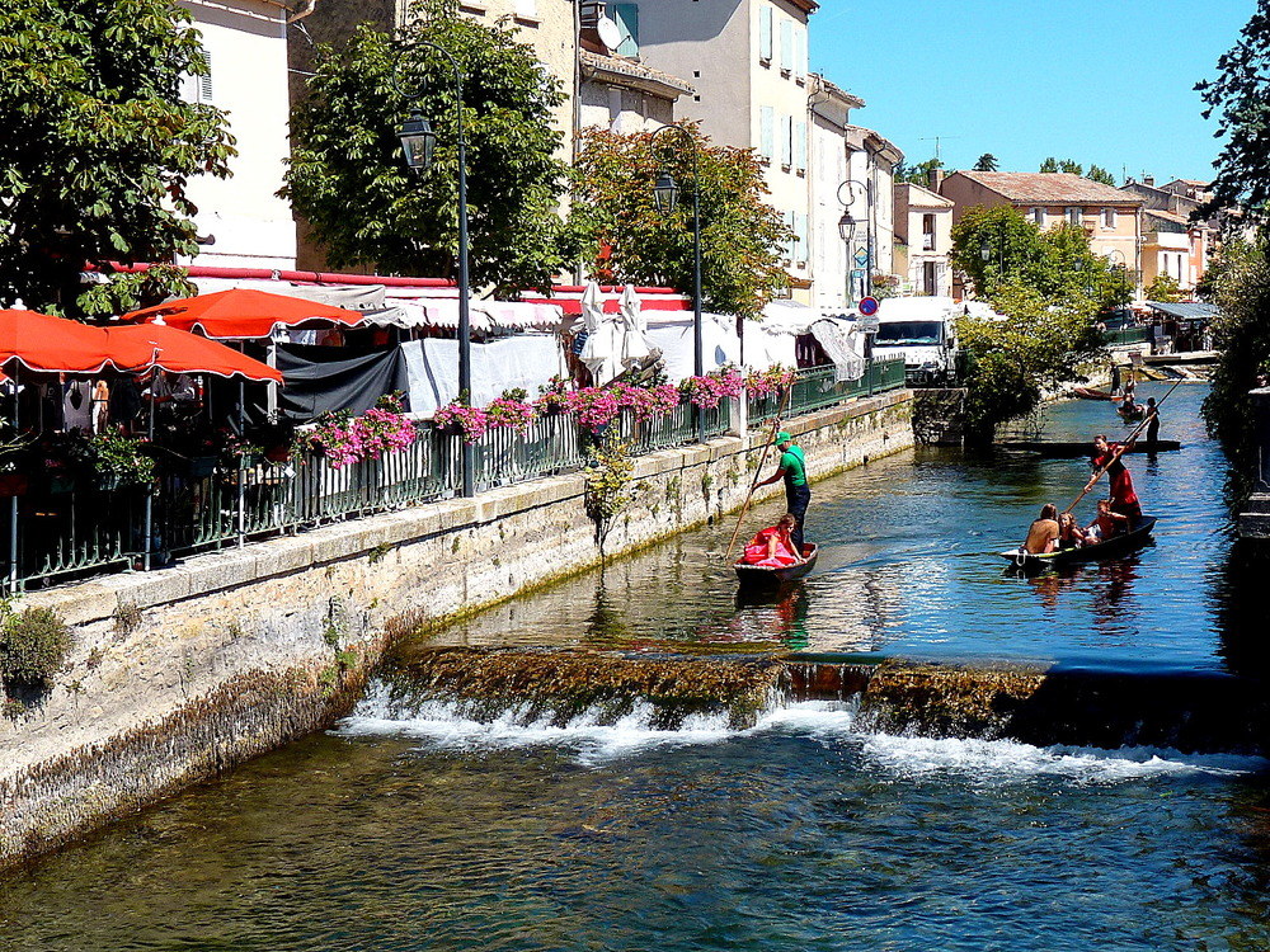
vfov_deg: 24.0
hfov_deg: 31.7
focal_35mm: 61
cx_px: 635
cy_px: 476
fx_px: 2238
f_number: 5.6
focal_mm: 10.8
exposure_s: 1/250
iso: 80
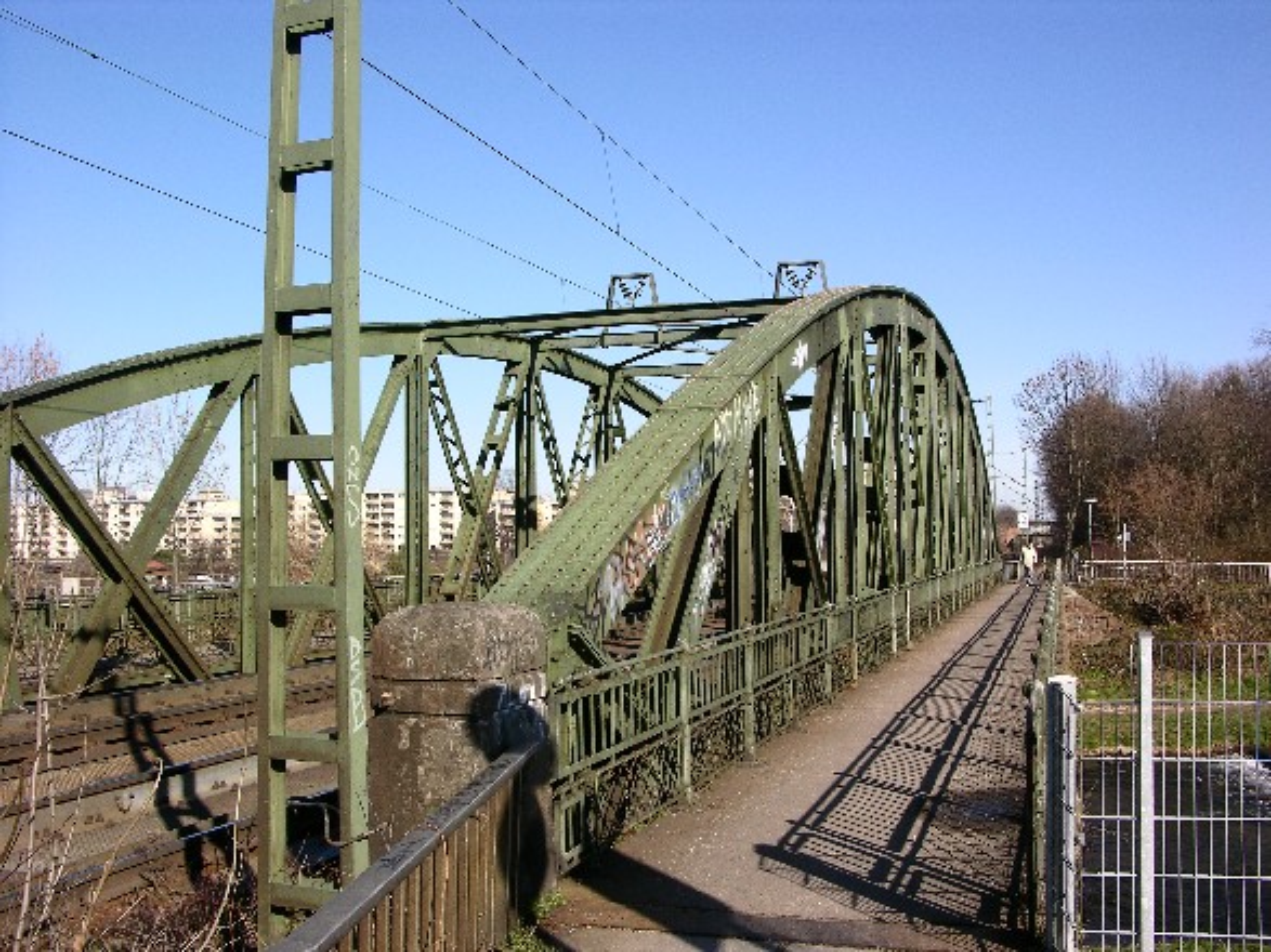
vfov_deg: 40.7
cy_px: 476
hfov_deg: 52.6
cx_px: 636
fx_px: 1285
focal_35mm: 35
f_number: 8
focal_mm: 8.9
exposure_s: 1/120
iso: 50
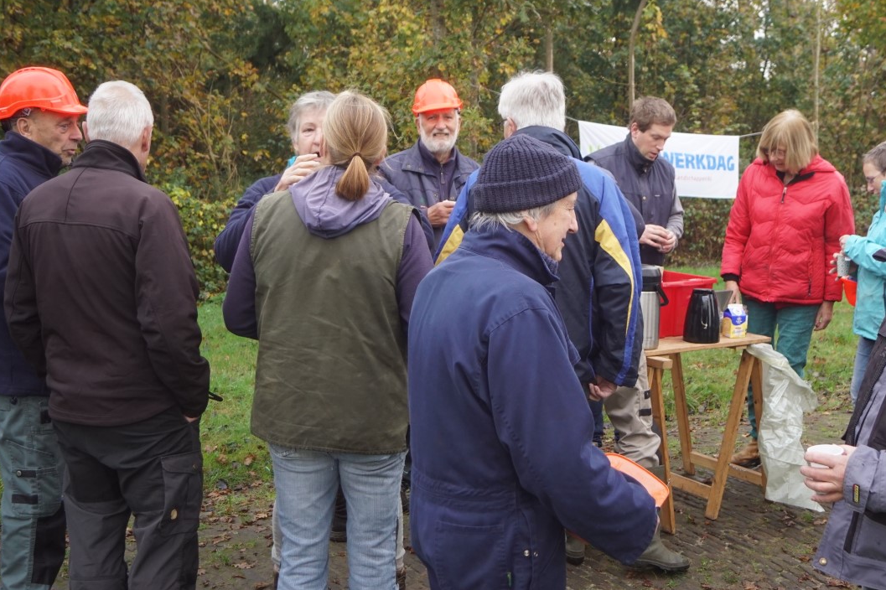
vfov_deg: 29.2
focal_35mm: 46
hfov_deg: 42.2
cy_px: 334
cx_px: 589
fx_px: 1132
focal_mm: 20
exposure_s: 1/125
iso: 400
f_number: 7.1
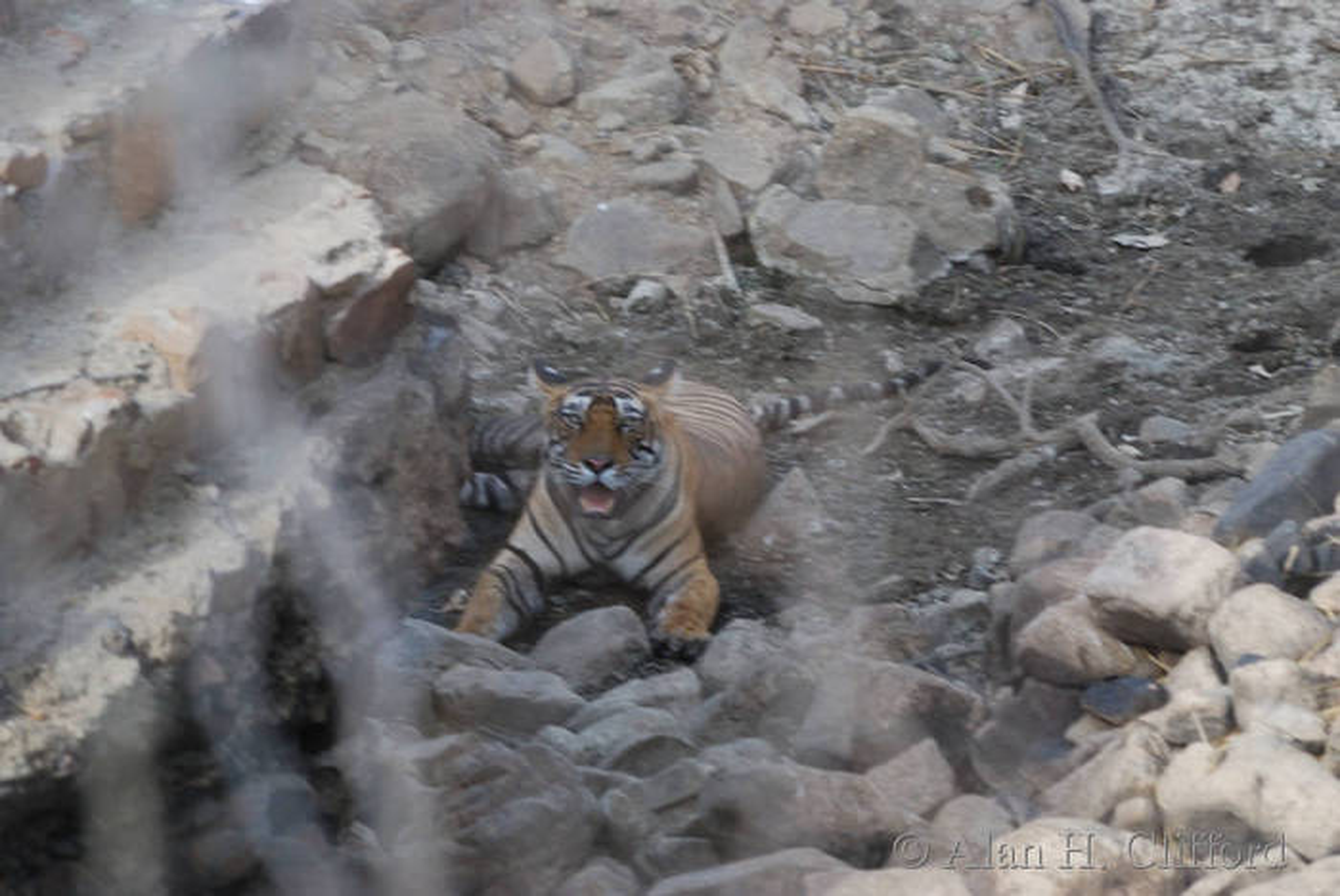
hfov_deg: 3.4
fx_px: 22351
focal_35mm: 600
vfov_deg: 2.3
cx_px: 670
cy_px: 448
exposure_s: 1/400
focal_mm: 400
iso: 720
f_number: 5.6
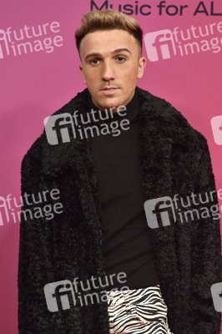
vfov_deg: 11.8
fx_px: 1621
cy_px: 167
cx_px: 111
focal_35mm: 175
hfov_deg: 7.8
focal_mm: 175
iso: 2000
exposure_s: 1/200
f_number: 5.6
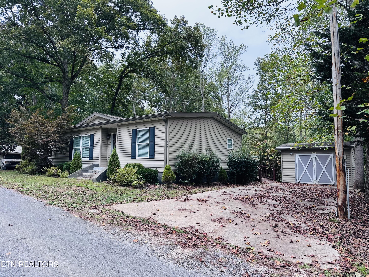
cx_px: 184
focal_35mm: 24
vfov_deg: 56.8
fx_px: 256
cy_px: 138
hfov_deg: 71.6
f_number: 1.78
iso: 80
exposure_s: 1/290
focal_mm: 6.86
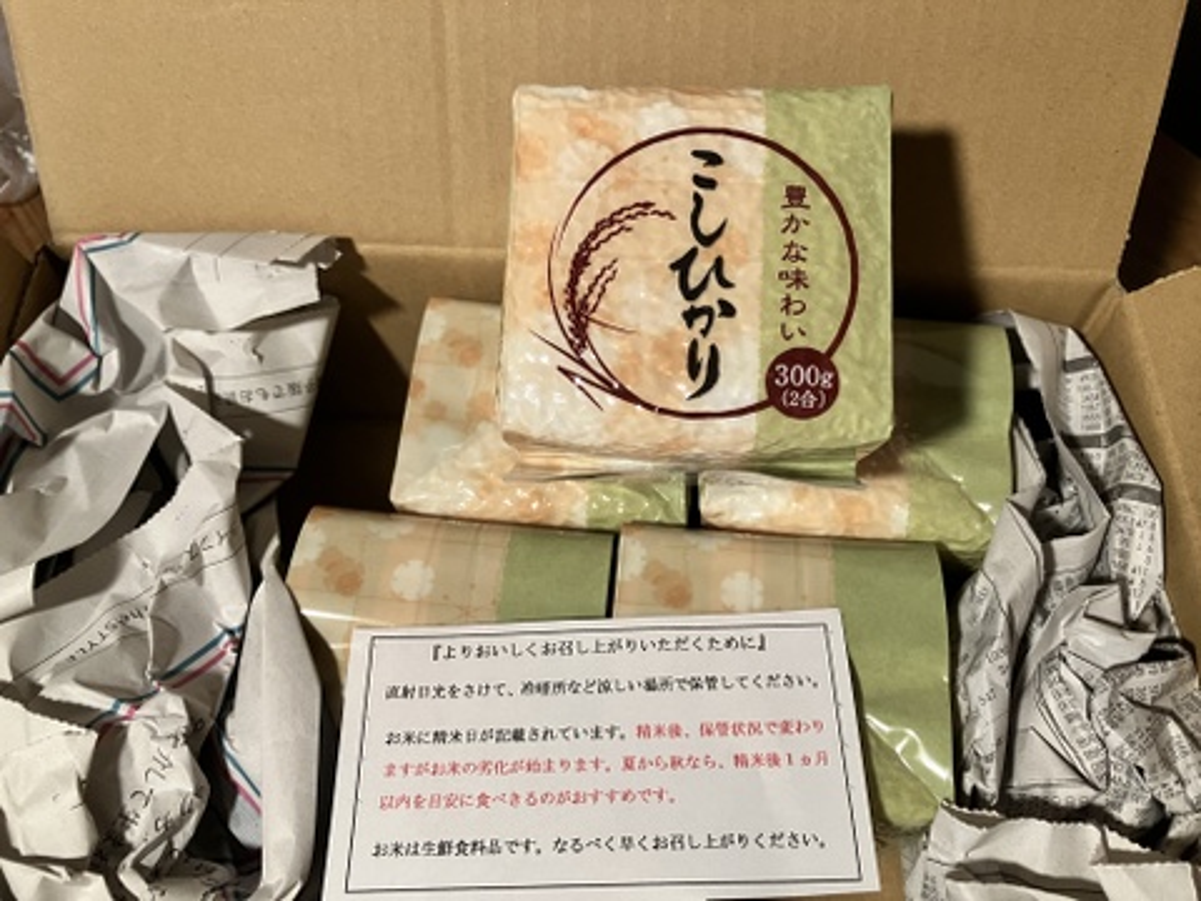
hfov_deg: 63.4
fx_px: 971
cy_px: 450
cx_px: 600
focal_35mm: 28
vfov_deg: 49.7
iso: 160
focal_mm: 3.99
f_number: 1.8
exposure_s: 1/50
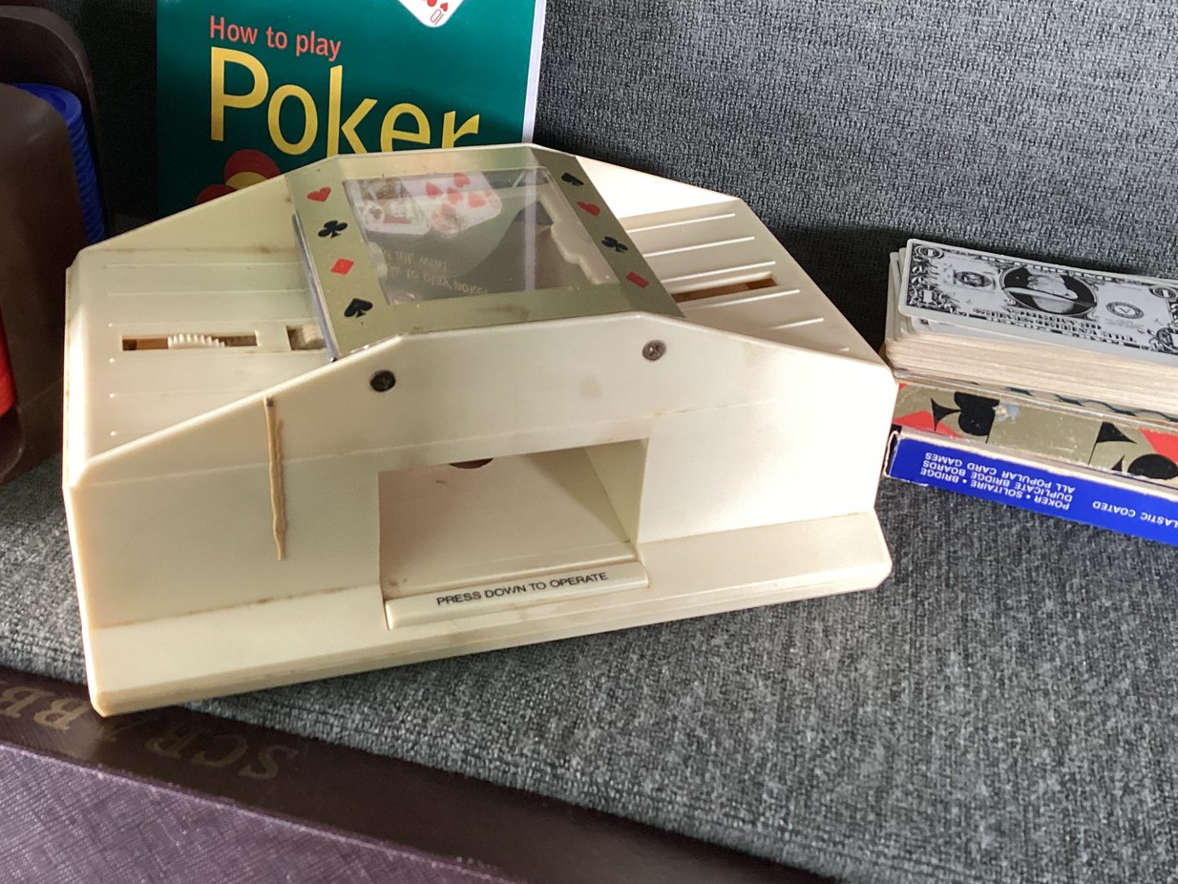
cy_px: 365
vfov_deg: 37.6
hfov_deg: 48.9
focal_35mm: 38
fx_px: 1293
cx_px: 537
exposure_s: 1/60
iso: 125
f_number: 2.4
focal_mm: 3.3
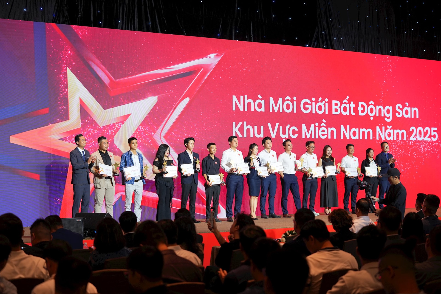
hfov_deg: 28.8
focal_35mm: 70
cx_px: 220
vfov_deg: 19.5
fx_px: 857
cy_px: 147
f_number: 3.5
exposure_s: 1/160
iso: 800
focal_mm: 70
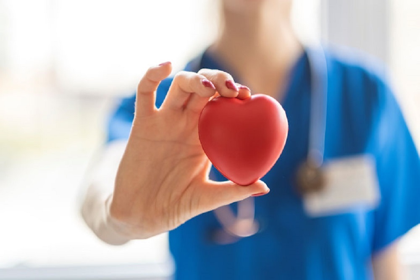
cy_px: 140
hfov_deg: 24.2
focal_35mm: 84
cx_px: 210
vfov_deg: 16.3
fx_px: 980
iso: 400
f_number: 1.4
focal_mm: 56
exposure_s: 1/250
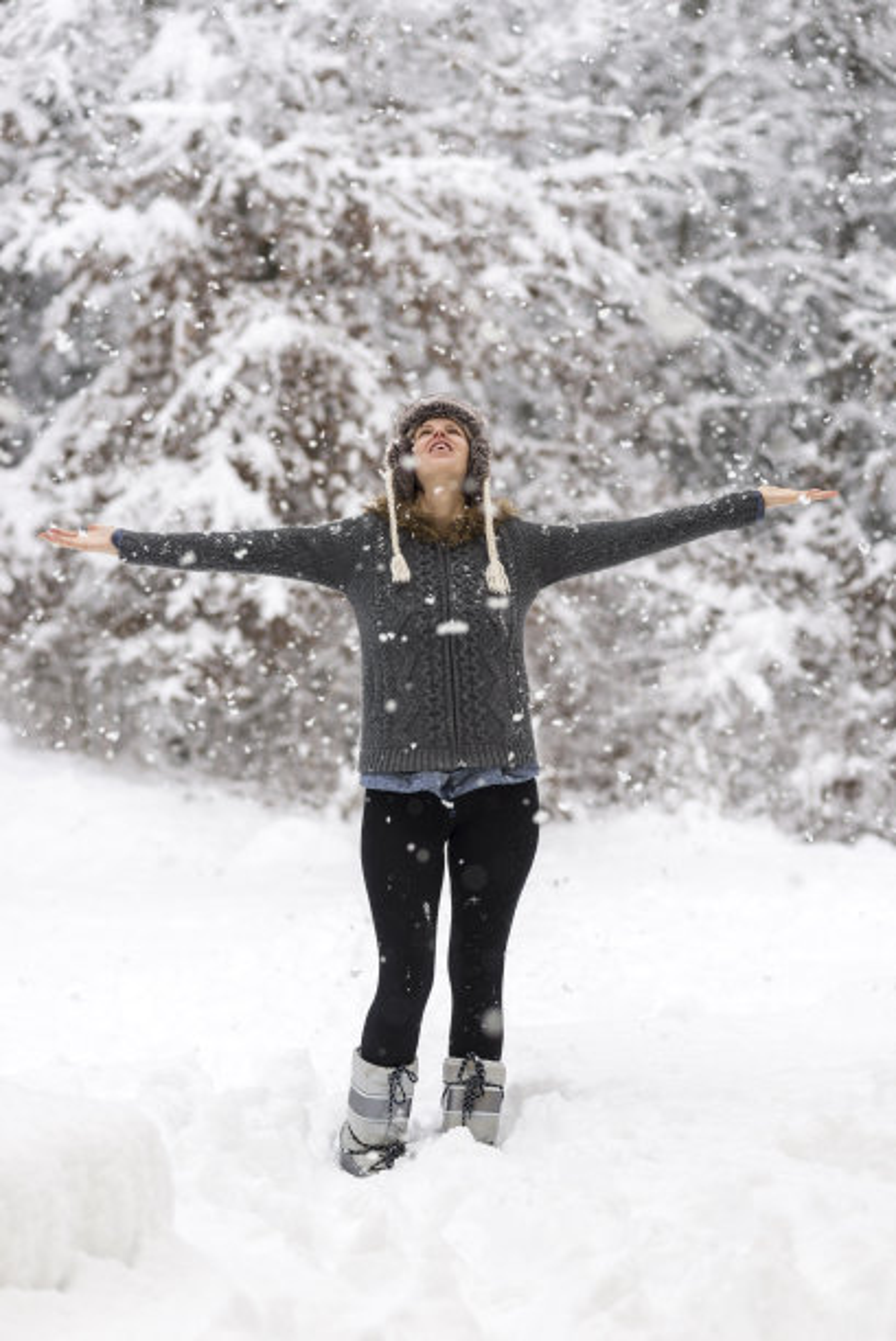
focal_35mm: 85
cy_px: 670
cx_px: 448
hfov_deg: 16.1
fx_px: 3168
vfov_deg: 23.9
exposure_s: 1/640
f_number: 2.8
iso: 160
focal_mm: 85
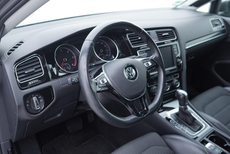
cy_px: 77
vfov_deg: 36.9
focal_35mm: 36
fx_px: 230
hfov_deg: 53.1
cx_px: 115
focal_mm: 24
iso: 200
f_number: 2.8
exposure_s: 1/40
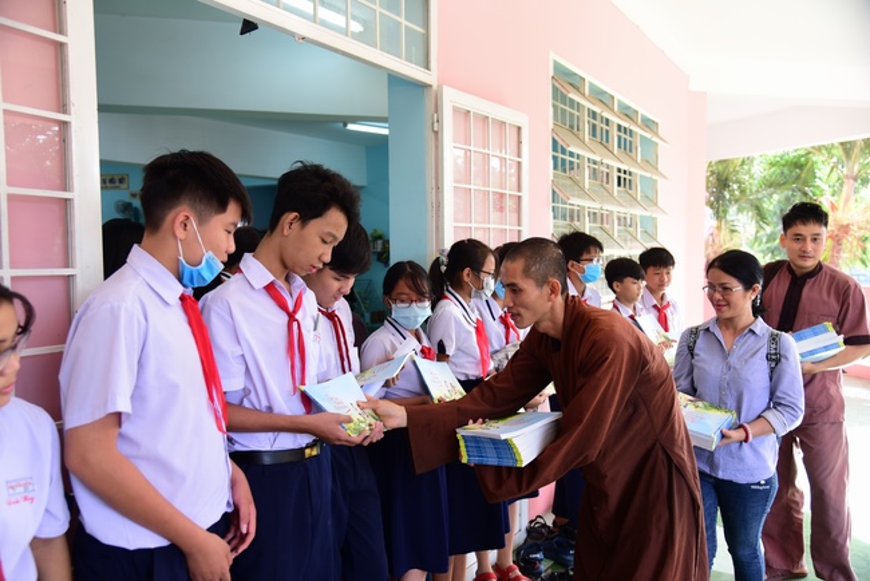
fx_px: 725
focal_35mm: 30
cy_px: 290
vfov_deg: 43.6
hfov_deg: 61.9
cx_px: 435
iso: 320
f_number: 4
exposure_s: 1/100
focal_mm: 30
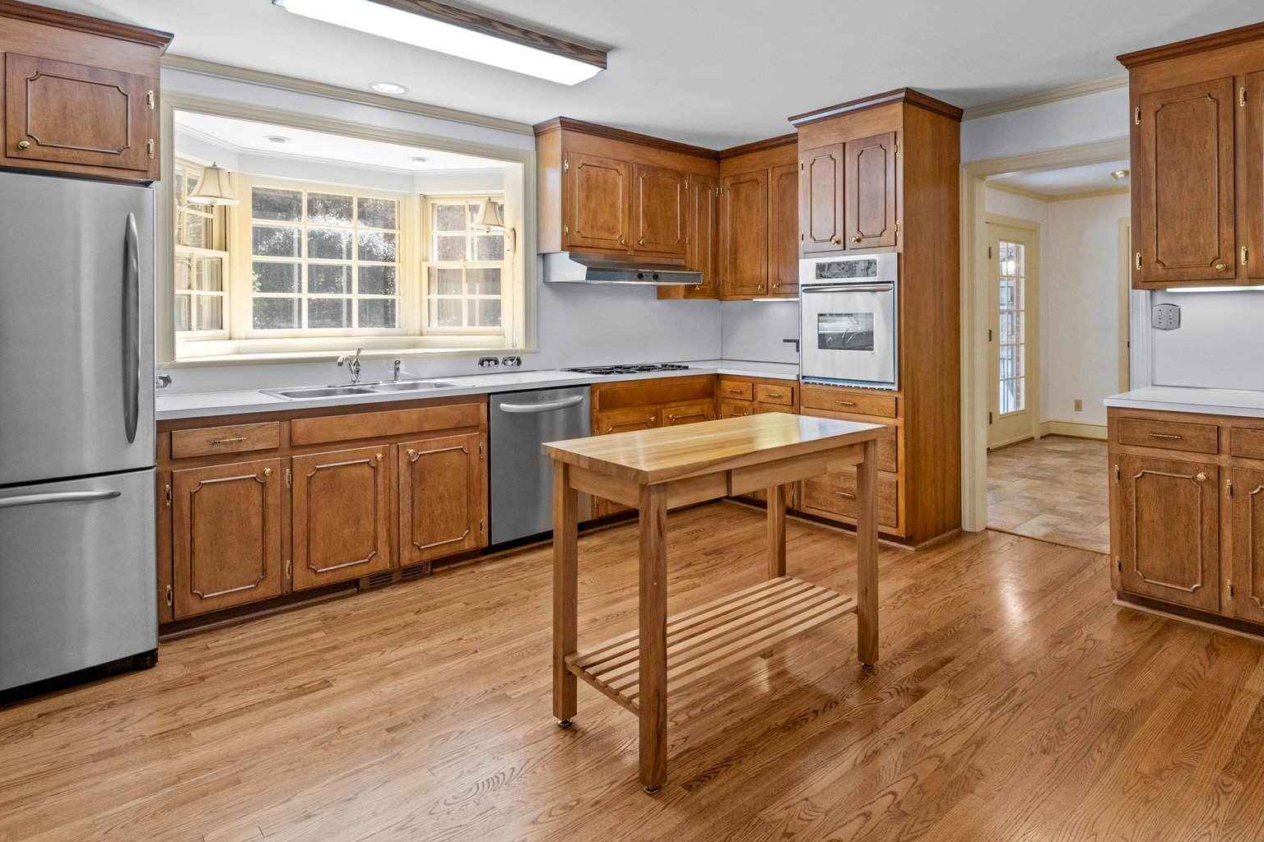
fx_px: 702
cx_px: 756
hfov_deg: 83.0
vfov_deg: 60.9
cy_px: 305
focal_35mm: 20
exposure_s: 1/20
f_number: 7.1
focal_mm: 15
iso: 400
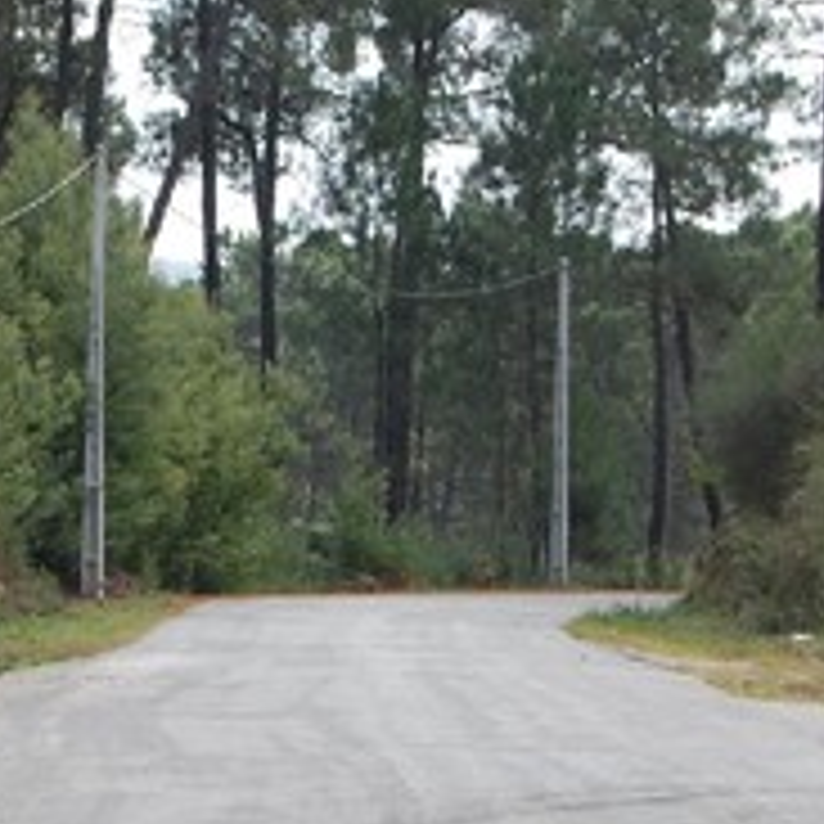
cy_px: 545
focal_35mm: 202
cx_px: 50
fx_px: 5440
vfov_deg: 8.7
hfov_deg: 8.6
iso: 200
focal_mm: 50
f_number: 8
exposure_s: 1/250
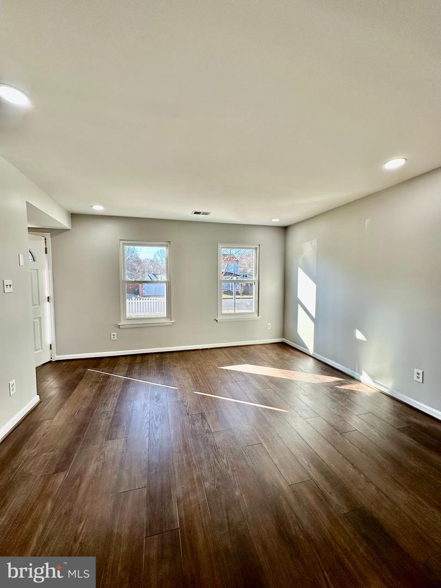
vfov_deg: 102.1
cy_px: 294
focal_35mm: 14
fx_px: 238
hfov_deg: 85.7
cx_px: 220
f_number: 2.2
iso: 40
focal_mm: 2.22
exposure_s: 1/151
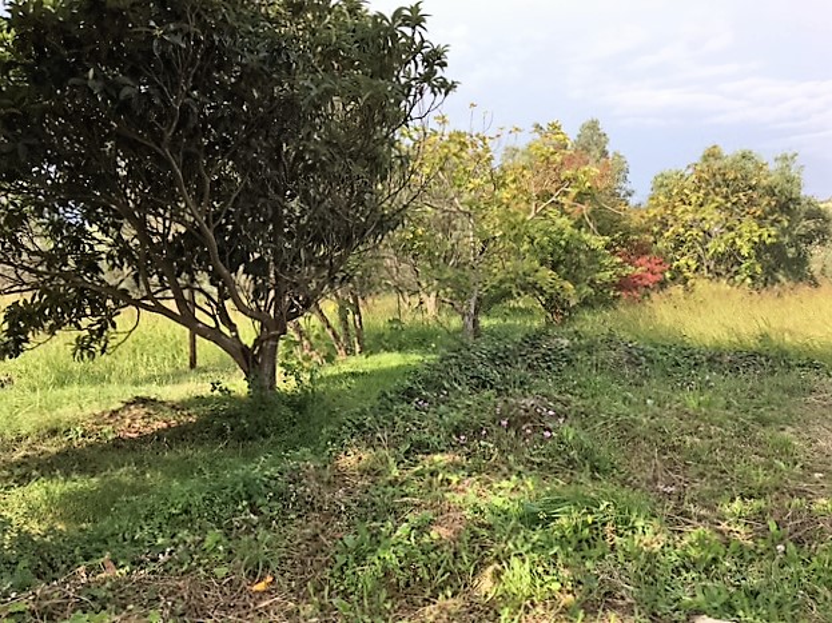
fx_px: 697
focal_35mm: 29
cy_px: 312
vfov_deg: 48.2
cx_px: 416
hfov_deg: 61.7
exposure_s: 1/754
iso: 25
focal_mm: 4.15
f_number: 2.2
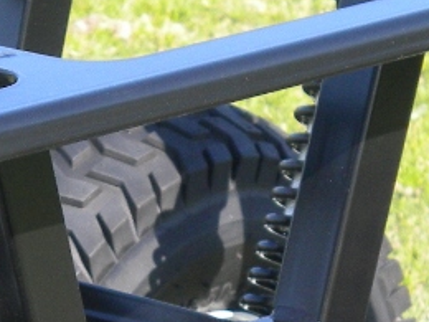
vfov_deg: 5.5
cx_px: 30
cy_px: 497
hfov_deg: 7.4
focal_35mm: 268
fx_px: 3321
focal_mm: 12.3
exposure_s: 1/392
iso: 180
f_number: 4.6
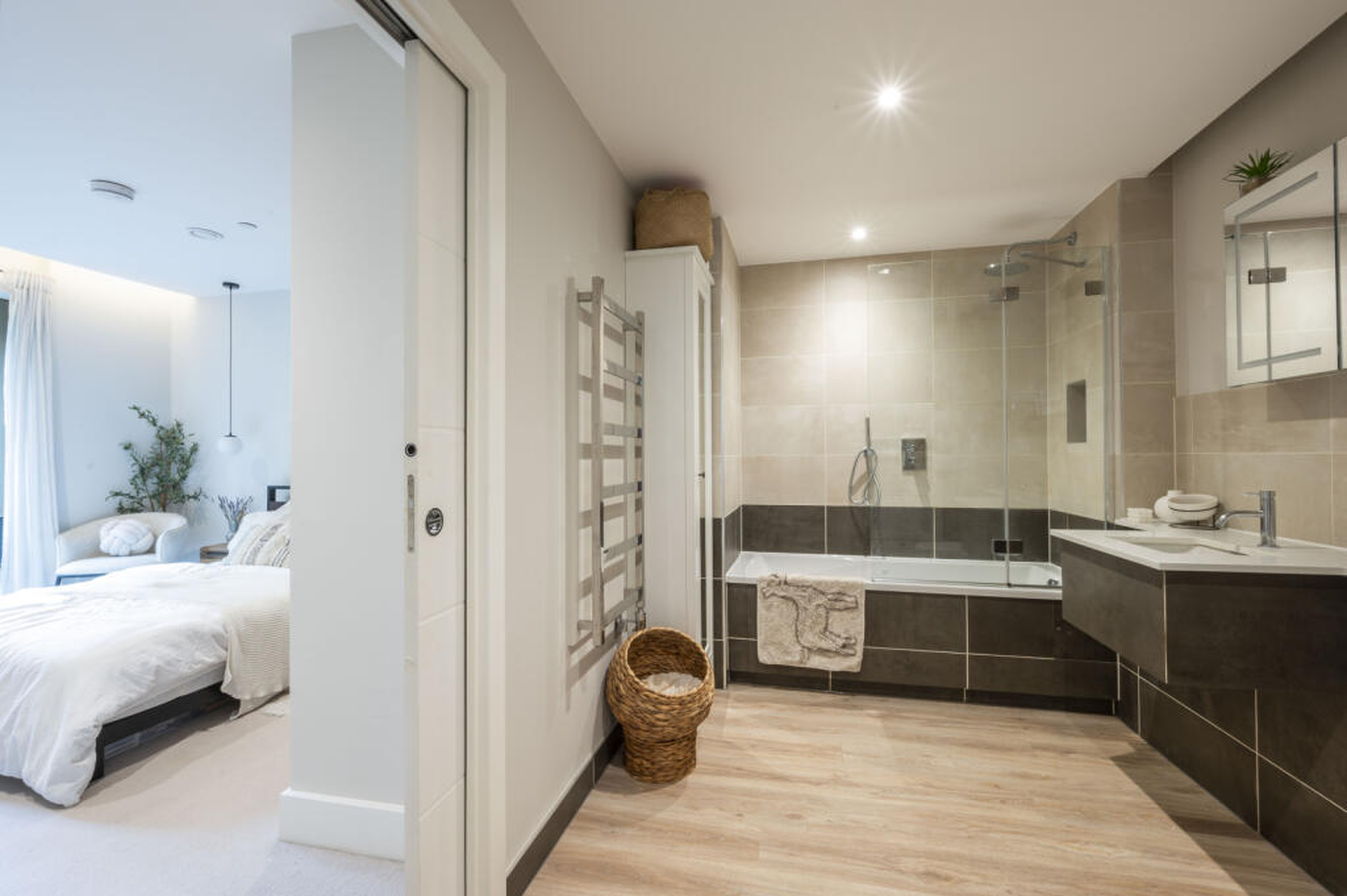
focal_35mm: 15
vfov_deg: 77.2
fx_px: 561
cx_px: 674
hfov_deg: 100.4
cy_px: 448
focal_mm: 15
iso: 200
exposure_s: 2
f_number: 16
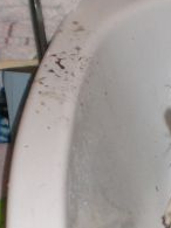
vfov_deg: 15.3
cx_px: 267
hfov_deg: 11.3
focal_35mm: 125
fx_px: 824
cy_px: 255
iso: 200
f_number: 3.1
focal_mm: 6.3
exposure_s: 1/60
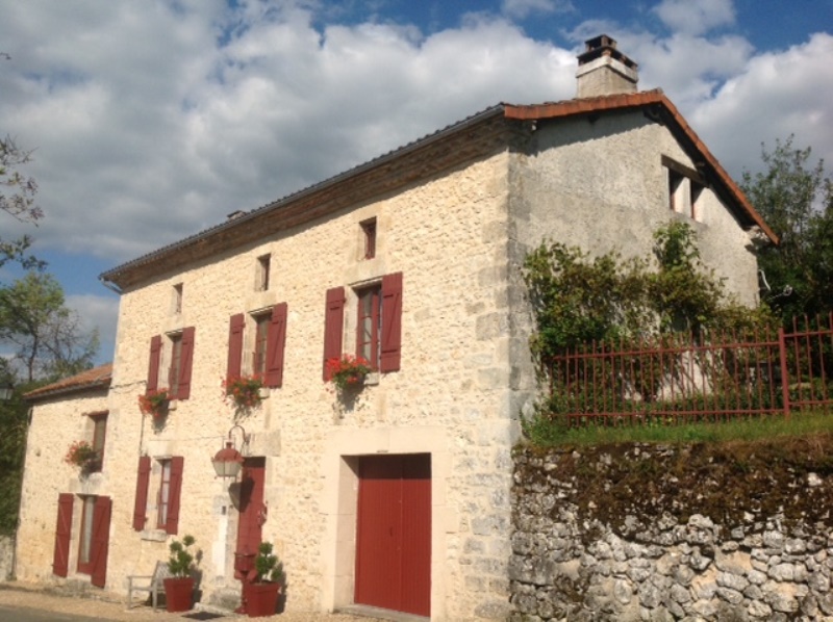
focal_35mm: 35
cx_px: 416
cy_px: 311
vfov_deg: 40.6
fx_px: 841
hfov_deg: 52.7
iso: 64
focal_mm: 4.28
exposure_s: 1/3788
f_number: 2.4
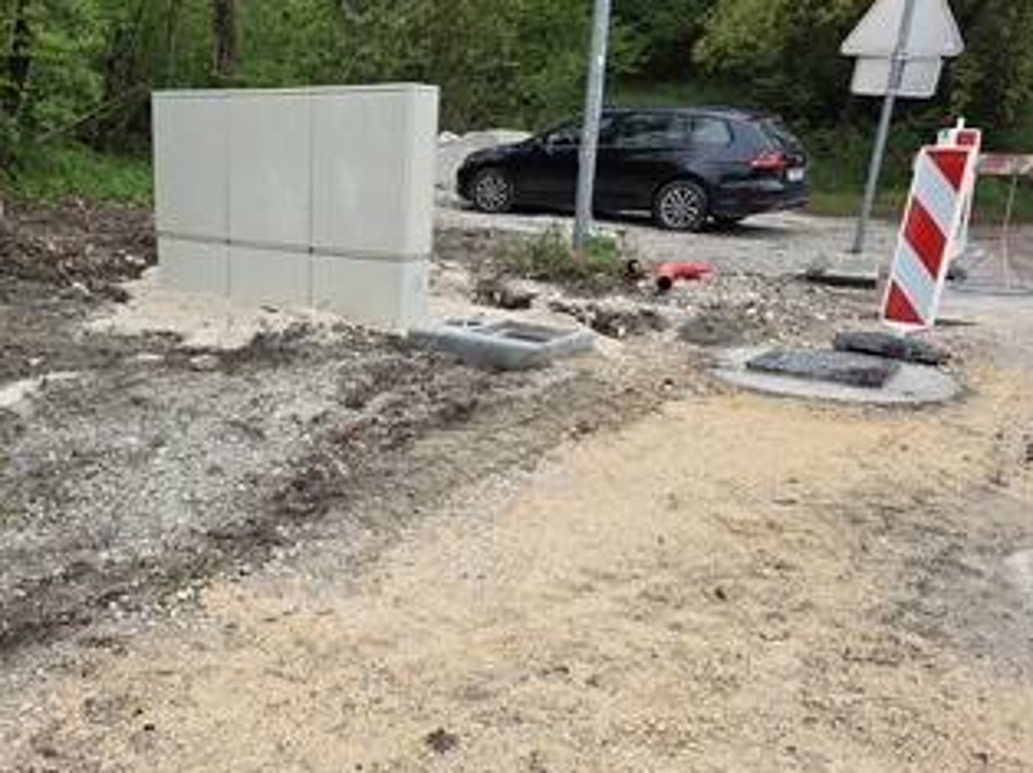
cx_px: 313
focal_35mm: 33
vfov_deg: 42.9
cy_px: 398
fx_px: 984
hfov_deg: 53.8
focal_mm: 6.3
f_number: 1.7
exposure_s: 1/359
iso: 32
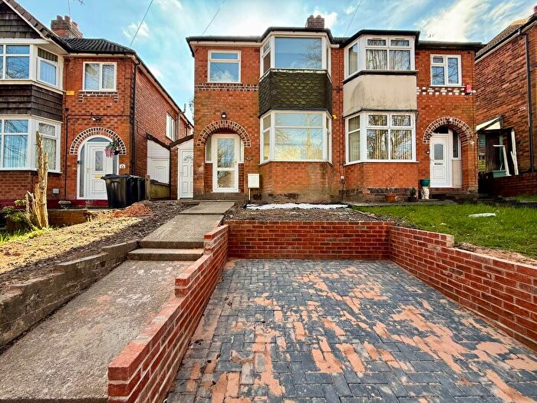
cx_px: 268
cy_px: 202
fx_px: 217
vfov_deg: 85.7
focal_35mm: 14
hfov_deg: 102.1
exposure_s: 1/251
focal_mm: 2.22
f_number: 2.2
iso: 50
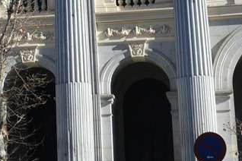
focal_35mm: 136
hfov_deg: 14.6
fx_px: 914
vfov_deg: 9.6
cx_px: -51
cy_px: -117
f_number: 7.1
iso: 100
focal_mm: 18
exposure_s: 1/320
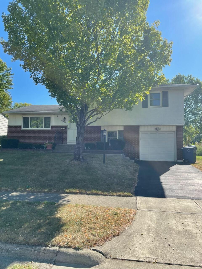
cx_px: 101
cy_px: 134
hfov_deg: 53.1
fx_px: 202
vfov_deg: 67.3
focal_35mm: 26
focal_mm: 4.2
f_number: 1.6
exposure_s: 1/1795
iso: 32
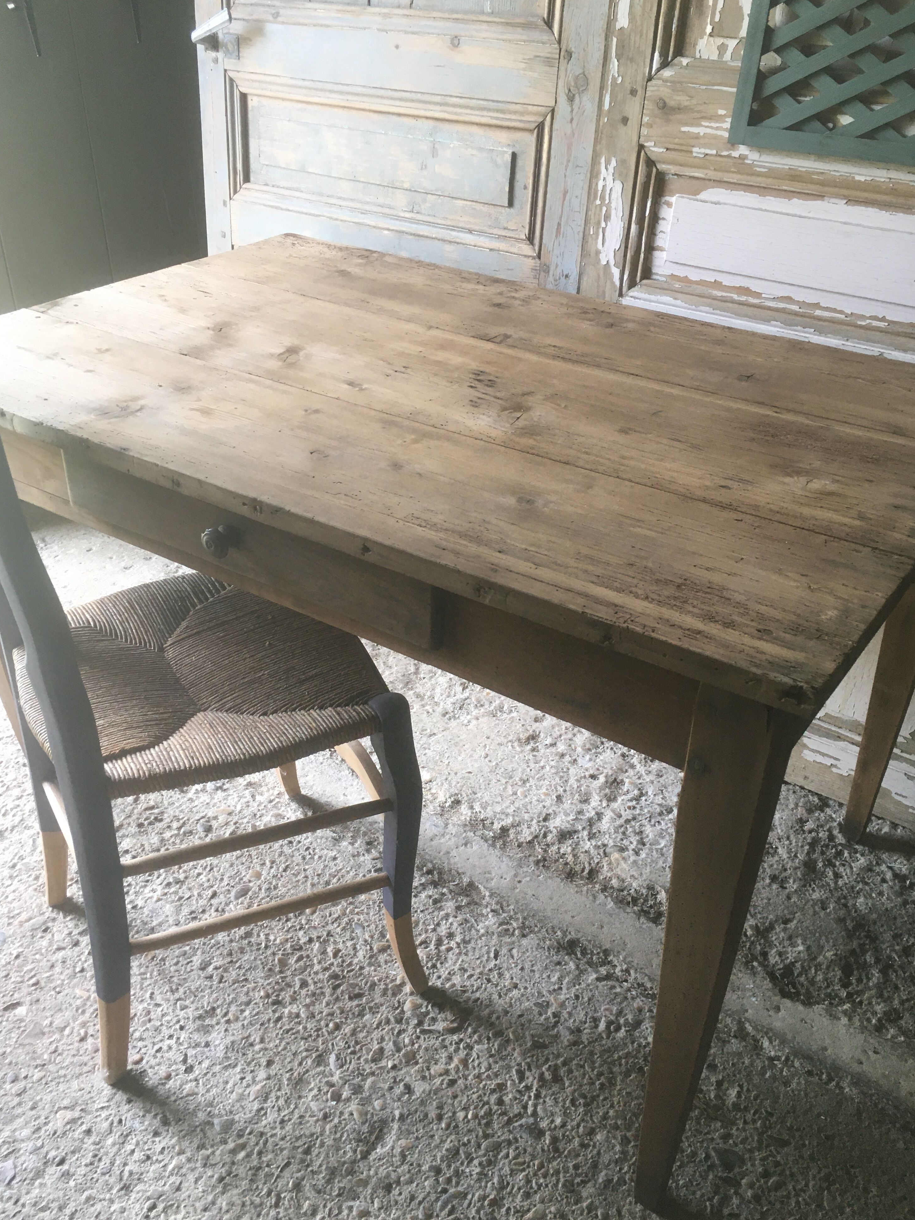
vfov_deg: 60.0
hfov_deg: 46.8
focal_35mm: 30
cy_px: 620
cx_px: 451
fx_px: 1057
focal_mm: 4.15
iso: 50
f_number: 2.2
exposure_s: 1/33
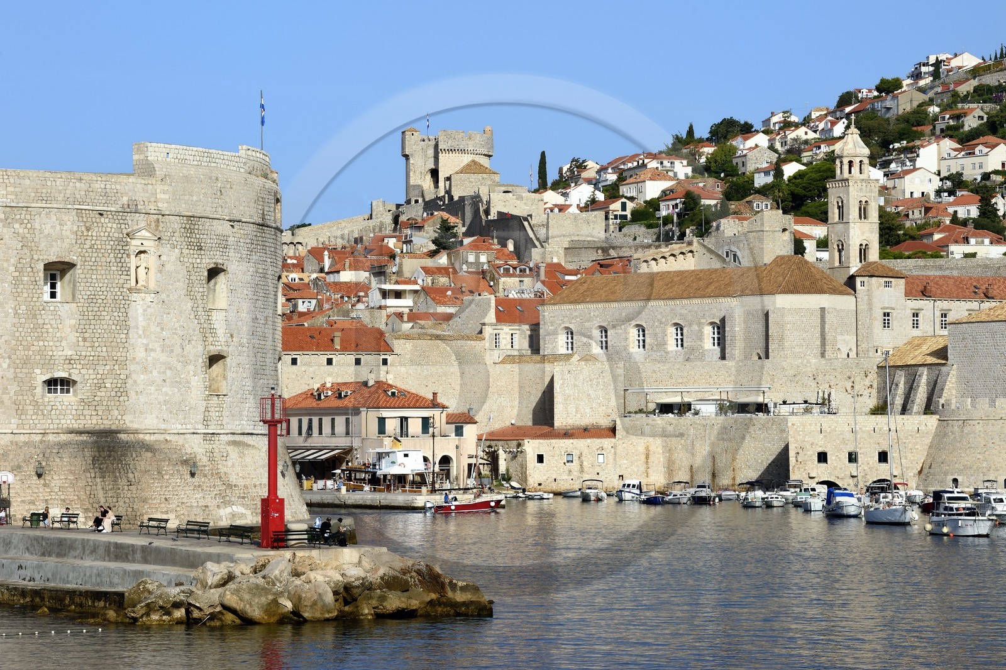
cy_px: 335
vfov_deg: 12.4
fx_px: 3072
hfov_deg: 18.6
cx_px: 503
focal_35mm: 110
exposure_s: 1/320
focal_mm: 110
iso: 200
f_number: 13
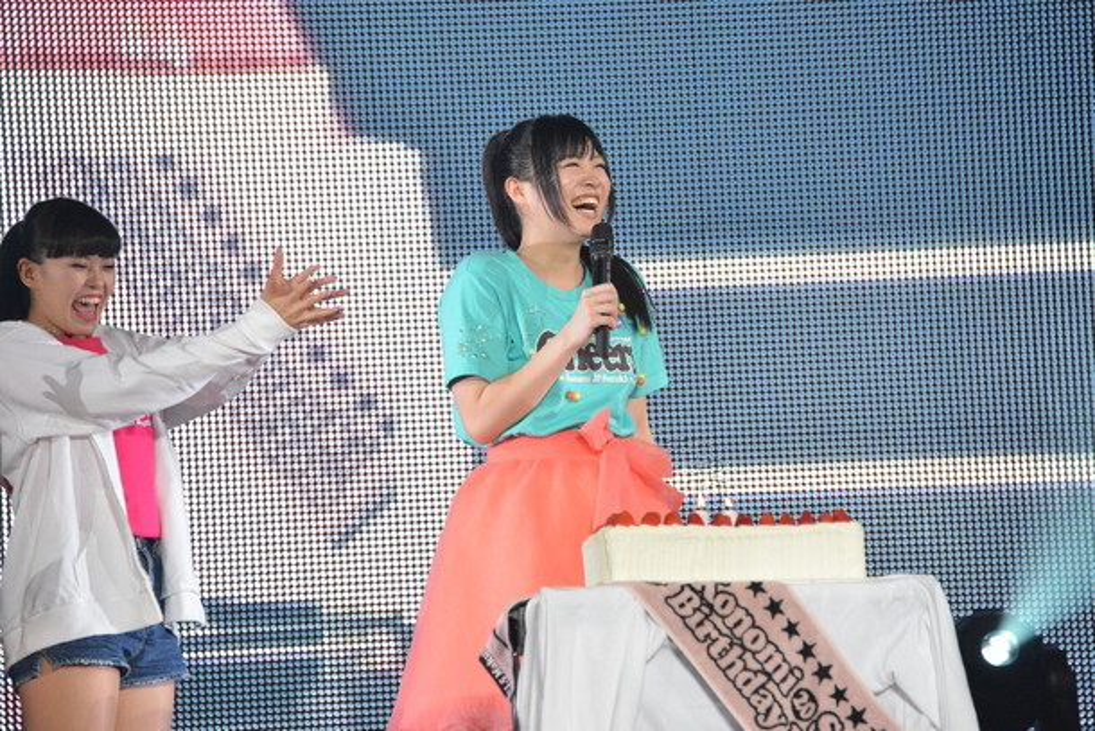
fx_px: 9127
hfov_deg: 6.9
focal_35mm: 300
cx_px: 548
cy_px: 366
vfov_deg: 4.6
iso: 1600
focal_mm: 300
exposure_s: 1/200
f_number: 8
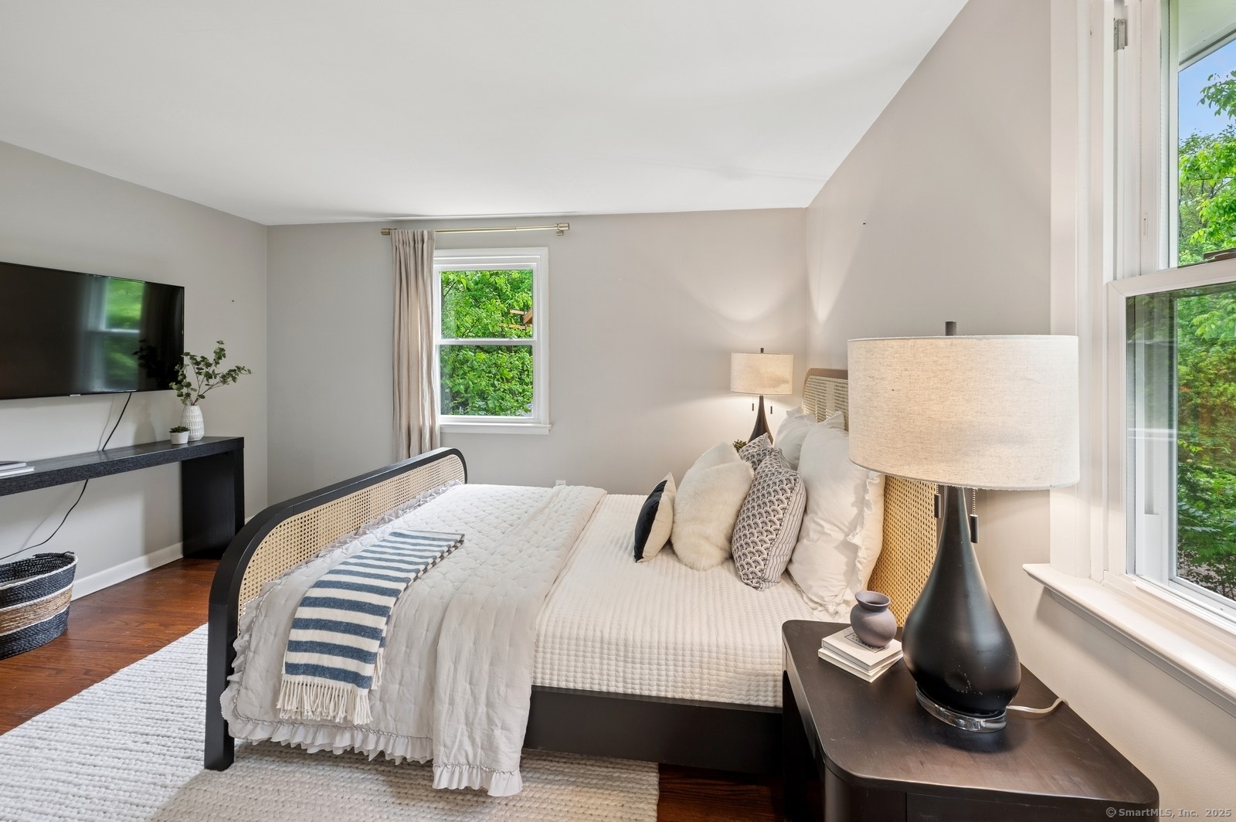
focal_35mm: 14
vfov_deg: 81.1
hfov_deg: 104.3
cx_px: 618
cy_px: 411
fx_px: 480
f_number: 11
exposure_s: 1/5
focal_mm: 14
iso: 200
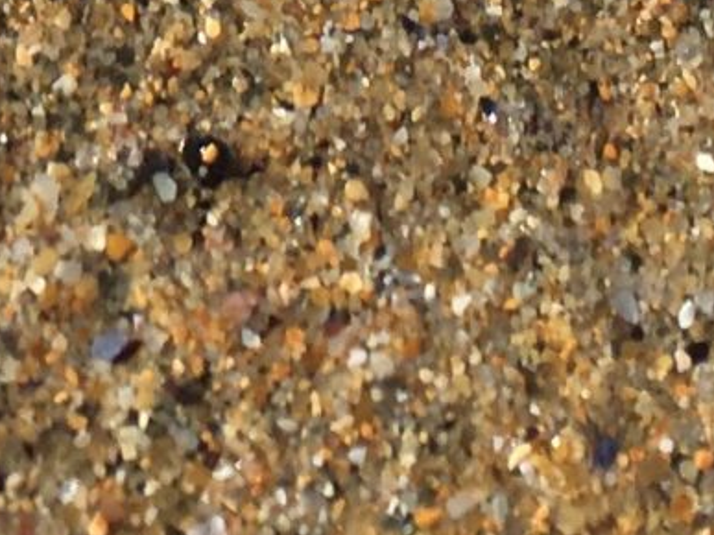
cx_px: -290
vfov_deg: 7.2
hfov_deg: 10.0
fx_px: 3959
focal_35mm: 192
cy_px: -823
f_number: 2.2
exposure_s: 1/1709
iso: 25
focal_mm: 4.15
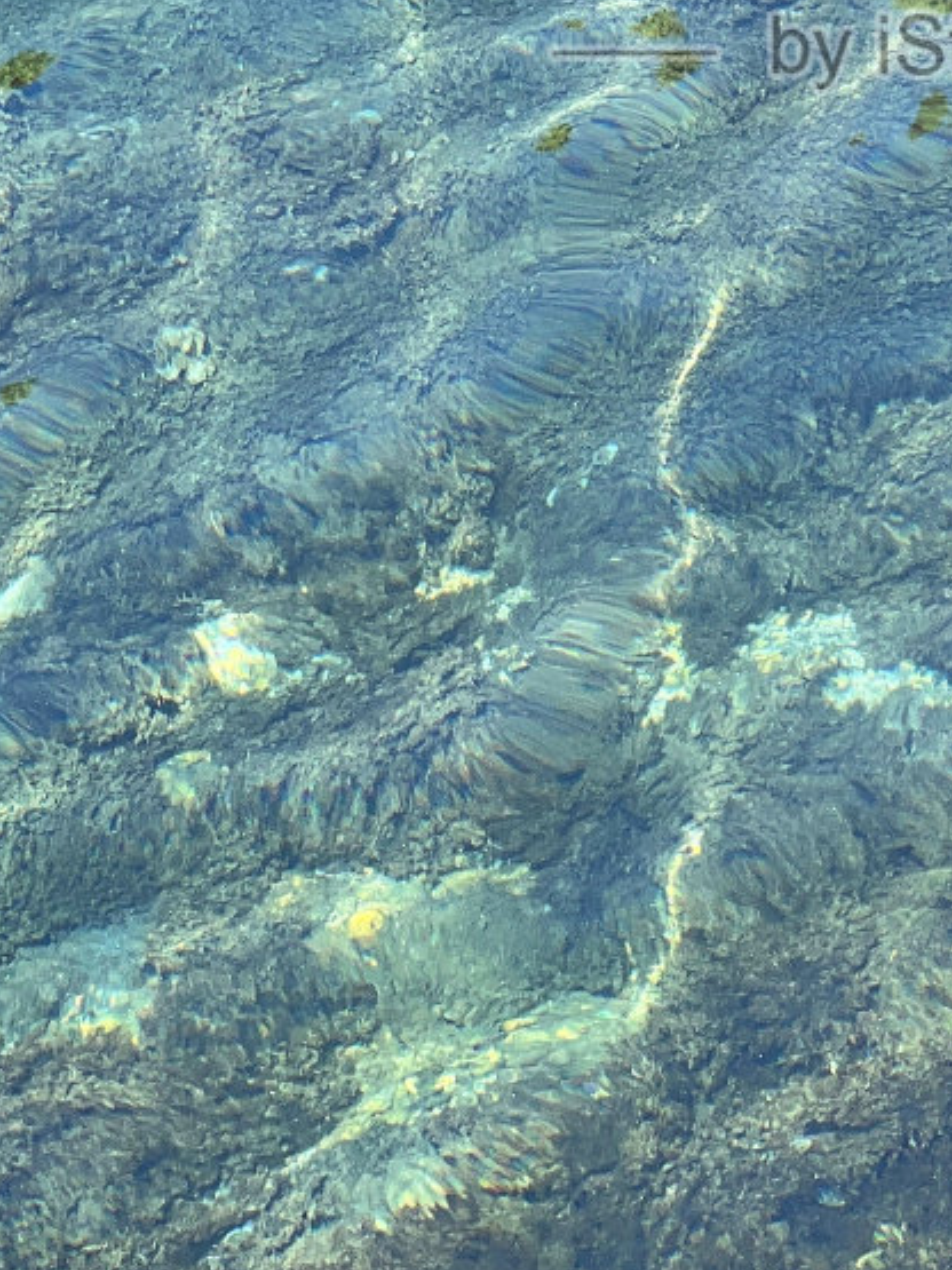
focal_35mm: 222
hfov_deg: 6.7
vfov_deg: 8.9
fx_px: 8144
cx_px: 929
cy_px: -59
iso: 32
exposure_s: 1/192
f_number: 2.8
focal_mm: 9
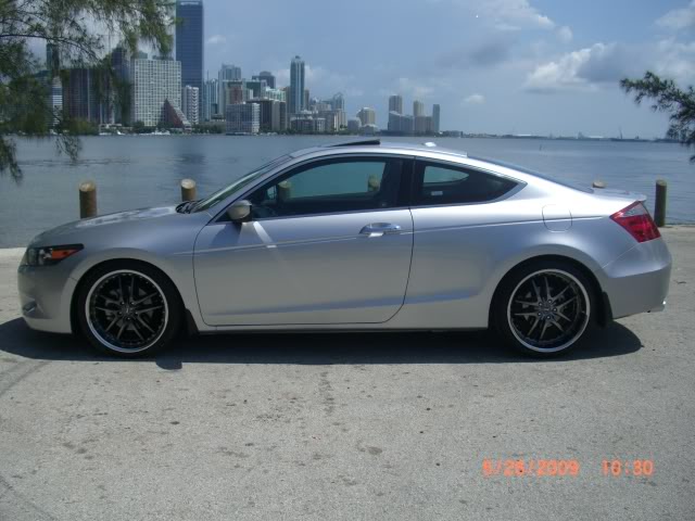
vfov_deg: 37.7
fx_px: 763
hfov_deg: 49.0
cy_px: 260
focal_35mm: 38
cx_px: 348
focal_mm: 7.9
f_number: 5.6
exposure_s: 1/500
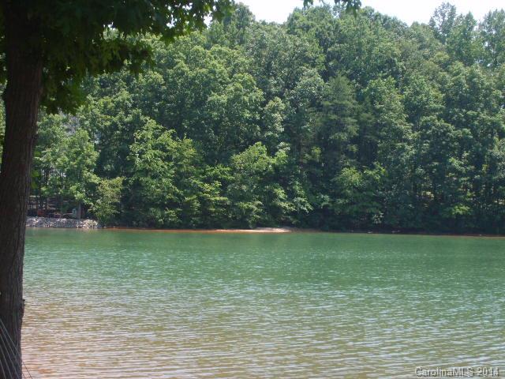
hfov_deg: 27.0
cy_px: 190
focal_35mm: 72
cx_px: 252
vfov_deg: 20.4
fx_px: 1050
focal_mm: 12
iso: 50
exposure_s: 1/250
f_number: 3.9
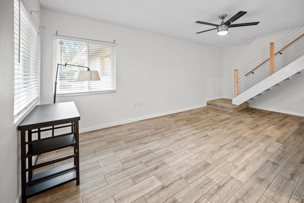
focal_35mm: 15
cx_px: 162
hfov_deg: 100.2
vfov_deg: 77.3
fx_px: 127
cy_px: 98
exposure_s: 1/1.25
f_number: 4
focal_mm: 14
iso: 100
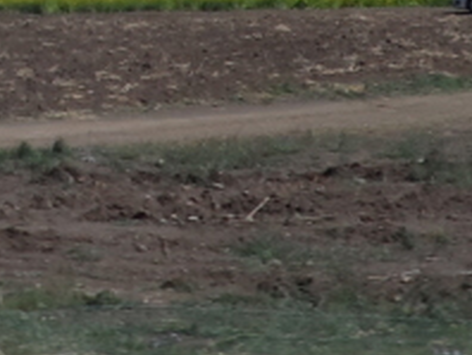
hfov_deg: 6.0
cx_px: -496
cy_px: -438
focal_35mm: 320
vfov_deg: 4.6
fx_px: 4369
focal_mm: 10.2
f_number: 5.9
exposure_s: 1/500
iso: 80
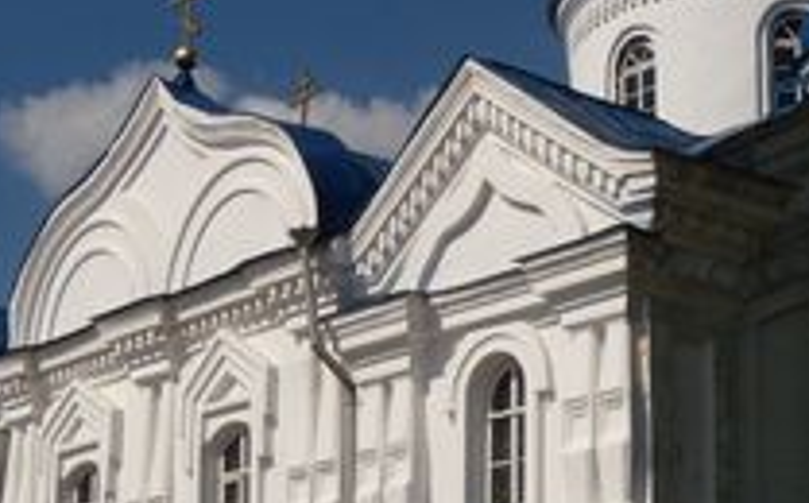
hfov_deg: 21.5
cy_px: 313
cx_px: 614
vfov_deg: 13.6
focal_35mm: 96
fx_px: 2114
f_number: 8.5
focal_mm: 6.4
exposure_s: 1/500
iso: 80
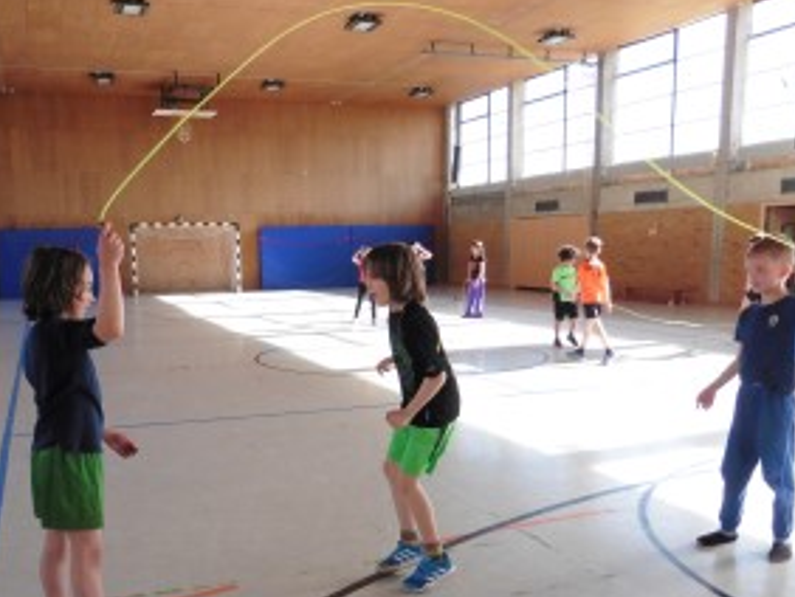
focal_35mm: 34
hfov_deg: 53.6
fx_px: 782
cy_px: 411
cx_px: 330
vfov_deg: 41.2
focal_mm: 4.3
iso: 320
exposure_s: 1/320
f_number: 4
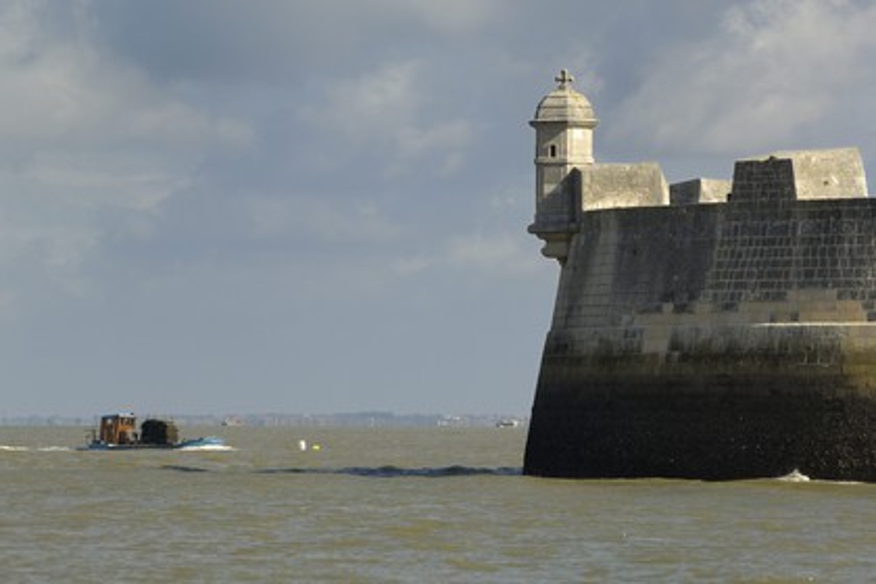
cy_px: 292
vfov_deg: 5.7
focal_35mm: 240
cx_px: 438
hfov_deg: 8.6
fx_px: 5840
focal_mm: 160
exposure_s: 1/500
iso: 100
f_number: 4.5
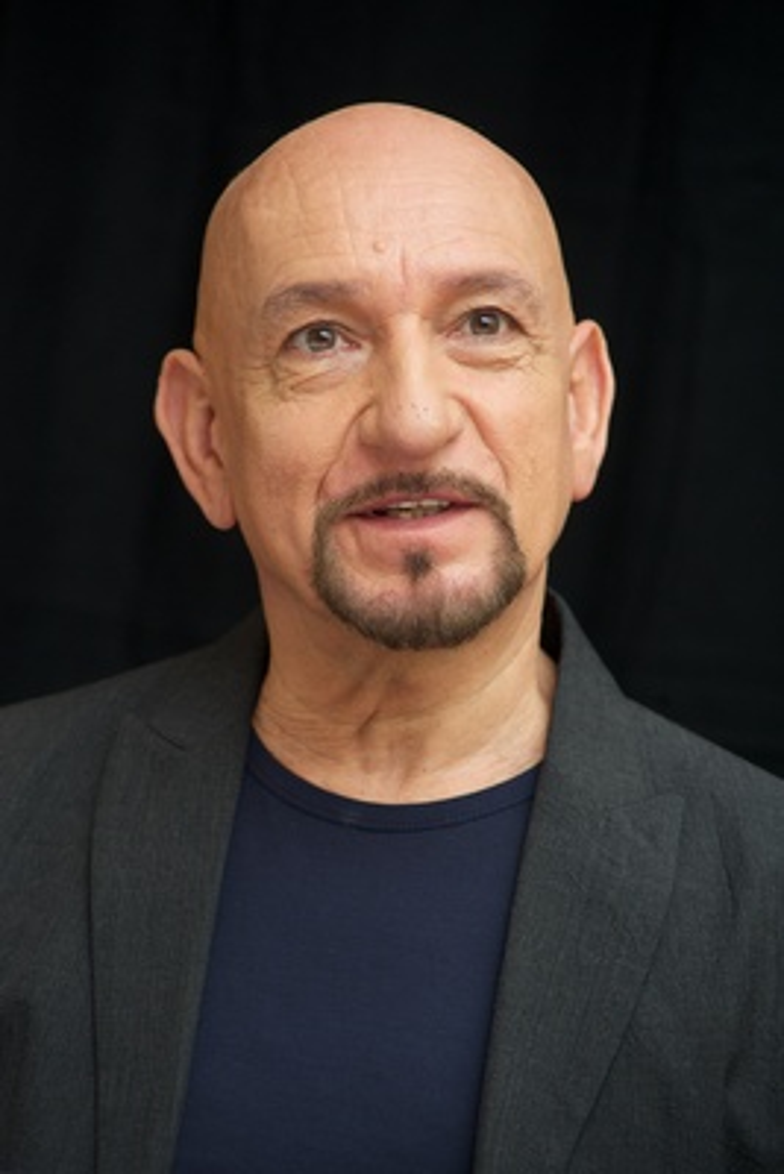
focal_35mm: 200
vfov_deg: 10.3
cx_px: 392
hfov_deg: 6.9
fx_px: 6527
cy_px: 587
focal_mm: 200
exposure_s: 1/60
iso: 800
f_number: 5.6
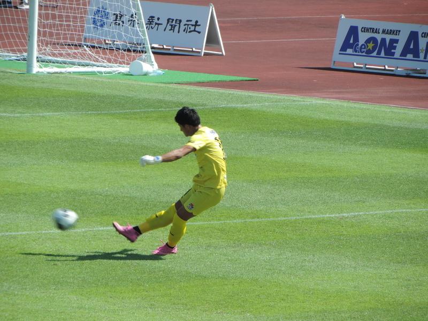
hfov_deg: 4.0
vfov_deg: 3.0
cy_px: 160
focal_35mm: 500
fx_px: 6182
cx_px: 214
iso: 80
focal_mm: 89.1
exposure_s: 1/320
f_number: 4.9
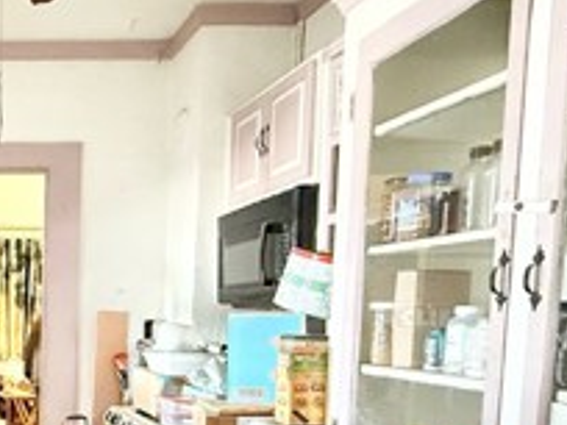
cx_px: -58
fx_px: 721
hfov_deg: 36.3
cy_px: 375
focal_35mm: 44
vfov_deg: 31.5
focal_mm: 2.22
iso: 1250
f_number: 2.2
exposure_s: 1/40
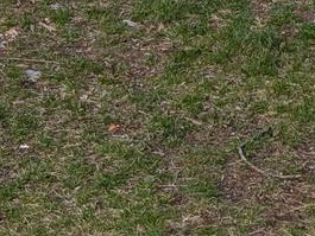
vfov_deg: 7.4
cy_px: -371
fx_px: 1684
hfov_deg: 10.6
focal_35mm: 185
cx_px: 346
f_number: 1.68
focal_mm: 6.9
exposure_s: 1/635
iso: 22
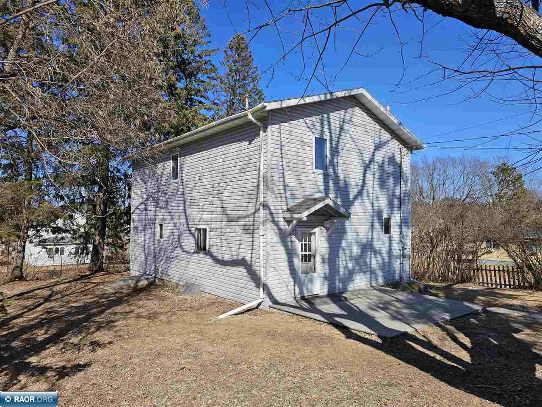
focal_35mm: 23
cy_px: 204
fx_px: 360
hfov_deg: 73.9
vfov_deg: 58.9
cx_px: 271
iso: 10
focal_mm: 6.3
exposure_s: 1/843
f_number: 1.7
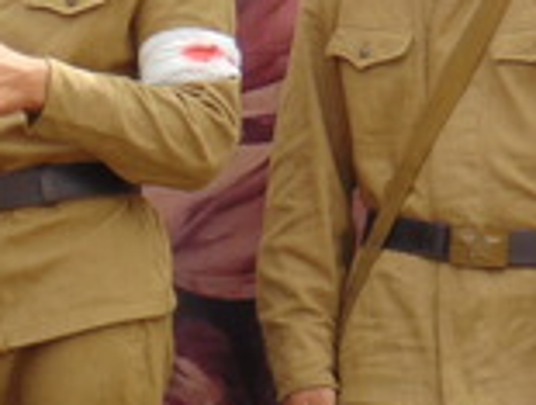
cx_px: -154
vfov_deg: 1.9
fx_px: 11997
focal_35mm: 773
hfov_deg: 2.6
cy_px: 201
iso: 80
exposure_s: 1/250
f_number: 4.1
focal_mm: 36.4
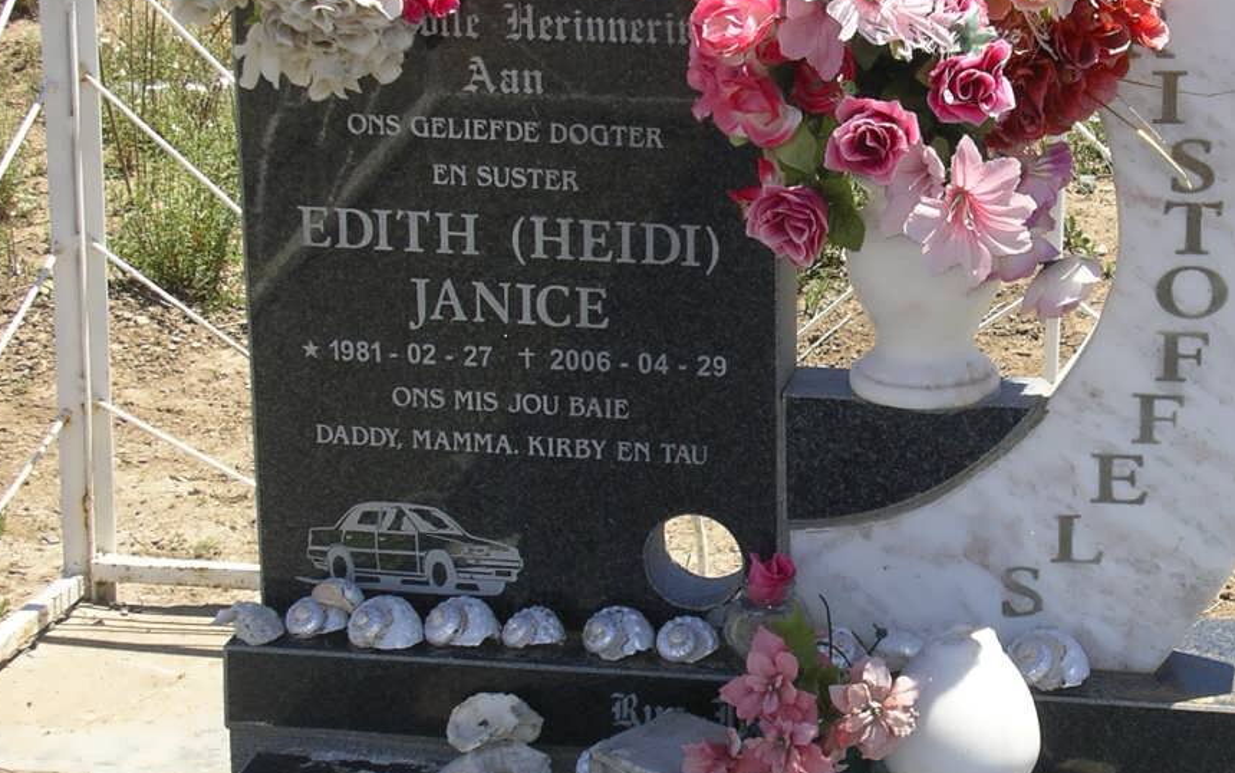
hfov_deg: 19.8
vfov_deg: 12.5
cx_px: 817
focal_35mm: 105
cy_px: 349
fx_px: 3535
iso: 64
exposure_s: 1/320
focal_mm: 10.9
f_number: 5.4
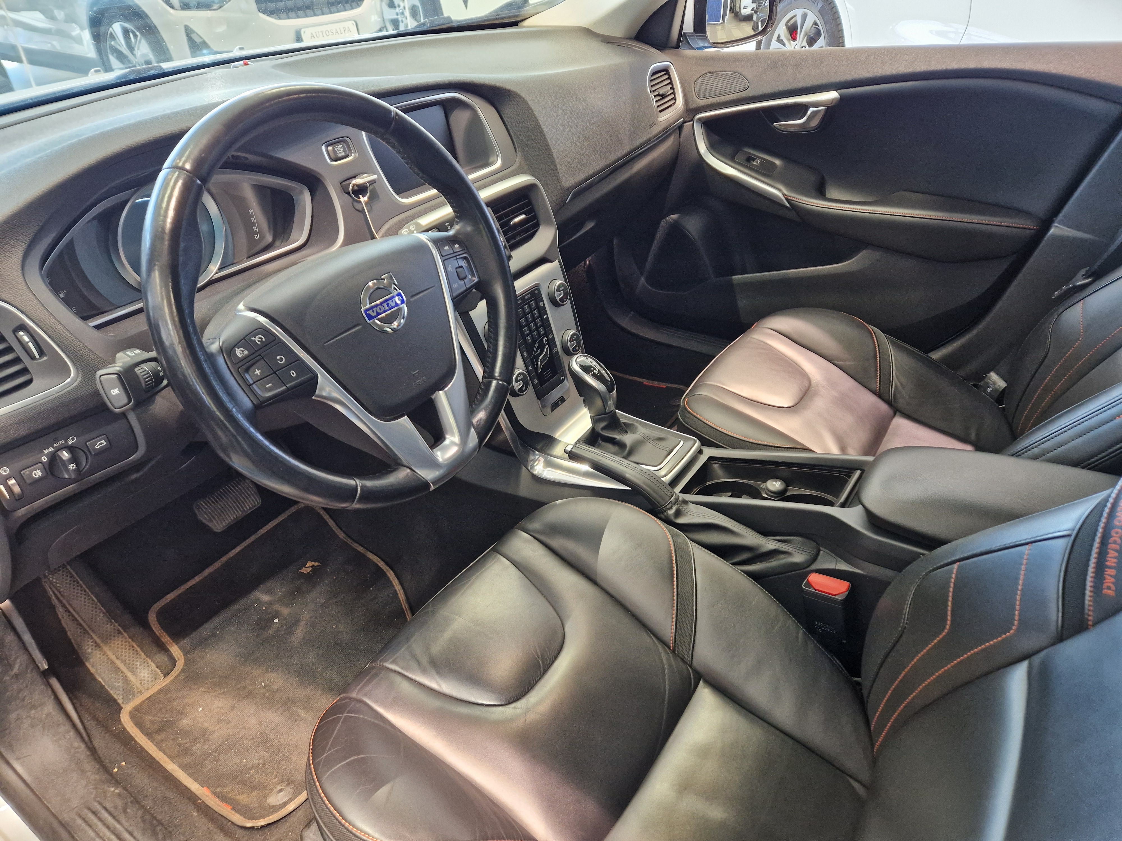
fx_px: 745
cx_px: 561
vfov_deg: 58.9
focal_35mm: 23
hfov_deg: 73.9
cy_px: 420
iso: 400
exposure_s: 1/100
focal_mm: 5.4
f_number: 1.8
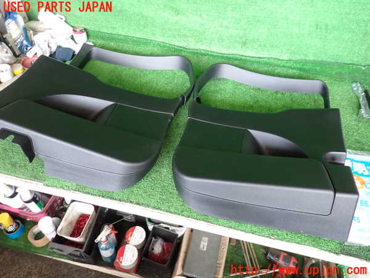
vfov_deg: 54.9
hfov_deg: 69.4
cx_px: 185
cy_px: 139
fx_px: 267
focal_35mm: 25
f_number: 2
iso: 200
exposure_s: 1/40
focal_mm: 4.5
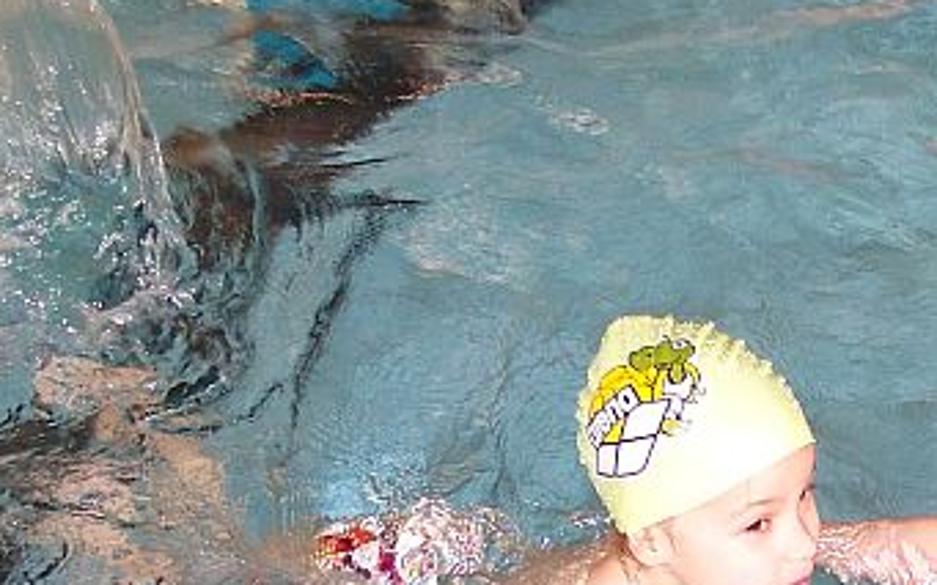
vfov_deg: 12.2
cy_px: 503
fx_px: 2732
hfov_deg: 19.2
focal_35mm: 107
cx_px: 772
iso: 200
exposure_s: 1/60
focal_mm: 6.75
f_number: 2.8
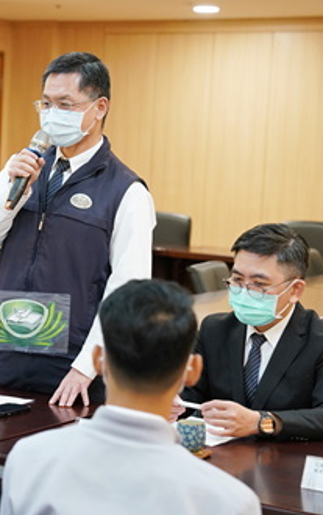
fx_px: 1517
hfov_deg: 12.1
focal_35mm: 108
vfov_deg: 19.3
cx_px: 28
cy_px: 259
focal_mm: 70
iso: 2000
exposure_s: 1/160
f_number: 3.5
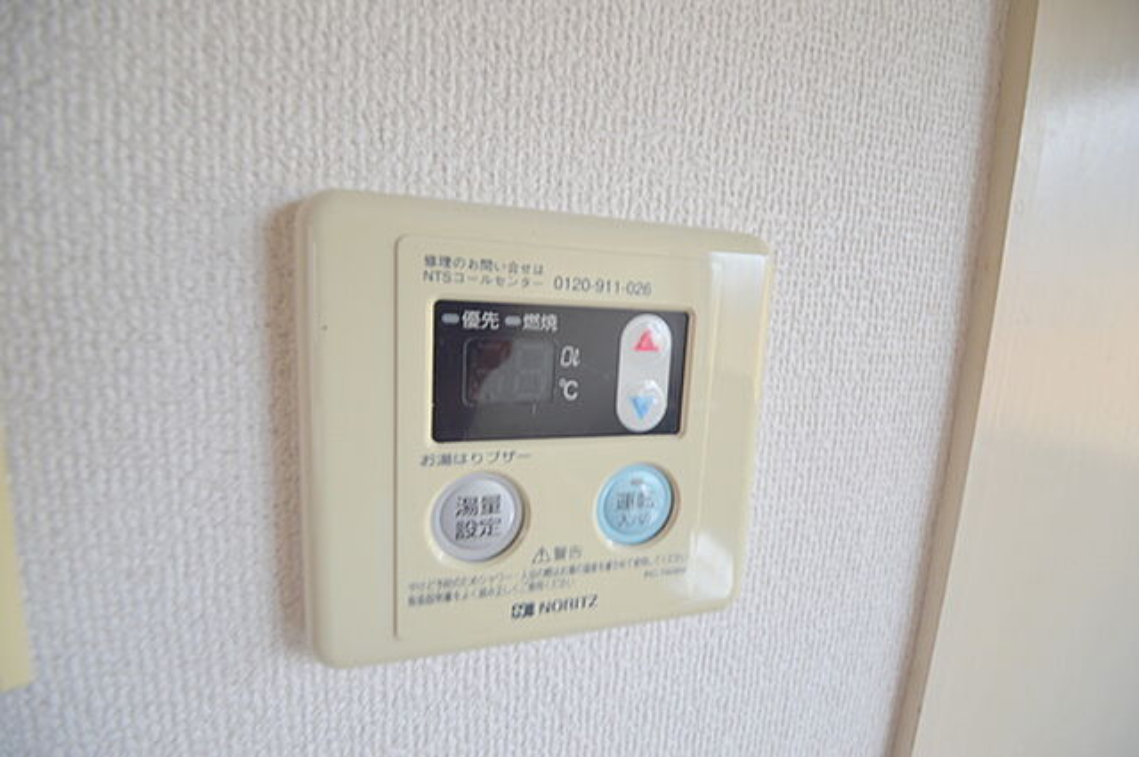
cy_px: 378
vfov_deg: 77.2
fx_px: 474
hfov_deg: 100.5
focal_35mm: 15
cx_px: 570
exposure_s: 1/6
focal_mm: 10
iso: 100
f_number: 3.5
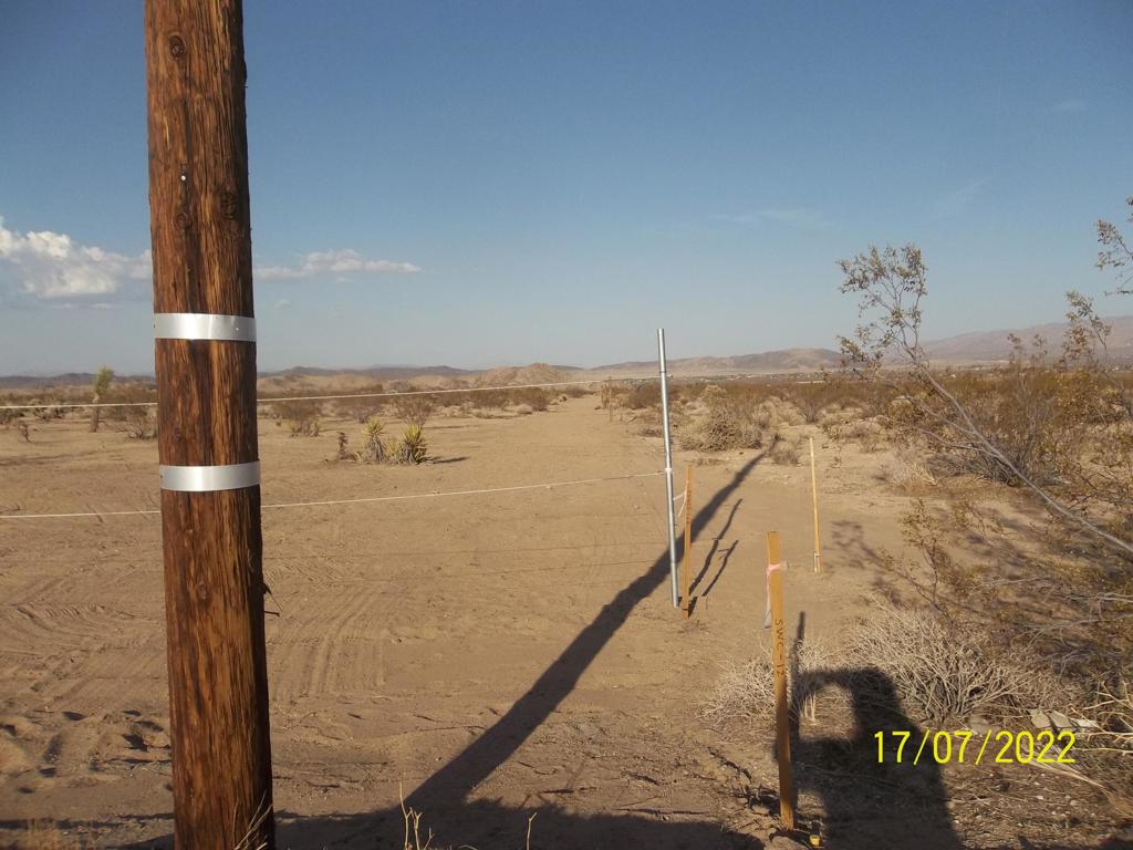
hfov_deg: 65.3
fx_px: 884
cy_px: 425
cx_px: 566
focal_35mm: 27
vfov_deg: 51.4
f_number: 8.9
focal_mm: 4.9
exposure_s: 1/320
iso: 80
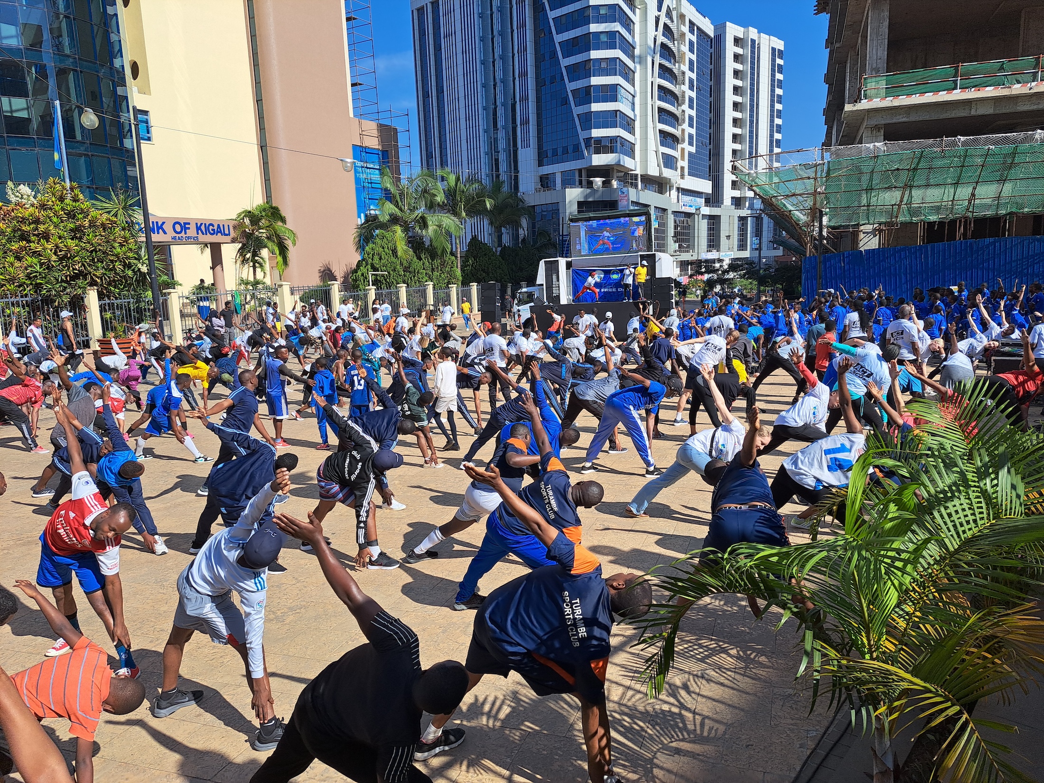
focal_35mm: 24
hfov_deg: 71.6
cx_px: 522
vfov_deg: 56.8
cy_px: 392
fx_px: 724
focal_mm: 5.23
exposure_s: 1/1757
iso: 50
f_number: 1.8
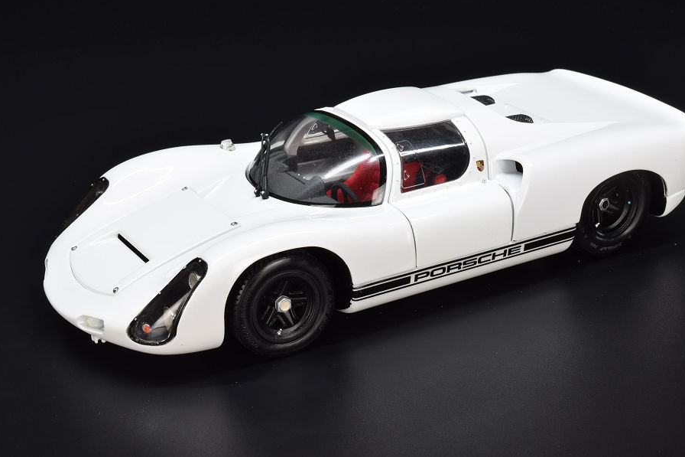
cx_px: 366
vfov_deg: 20.3
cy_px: 202
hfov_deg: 30.1
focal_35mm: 67
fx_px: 1275
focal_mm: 40
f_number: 20
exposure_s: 1/2
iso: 100
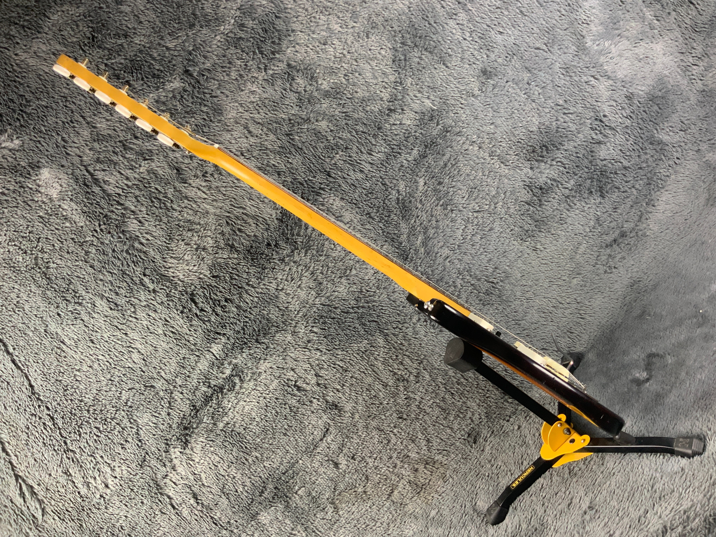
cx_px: 358
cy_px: 268
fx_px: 600
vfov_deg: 48.2
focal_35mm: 29
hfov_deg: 61.7
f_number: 1.8
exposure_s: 1/50
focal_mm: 3
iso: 125
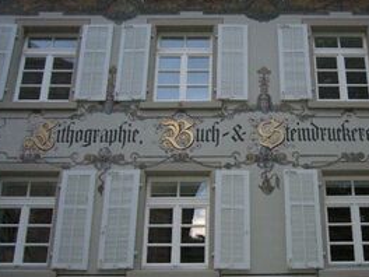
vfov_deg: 27.5
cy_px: 133
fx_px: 565
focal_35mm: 53
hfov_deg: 35.9
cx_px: 236
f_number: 2.8
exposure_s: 1/60
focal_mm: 5.8
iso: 400
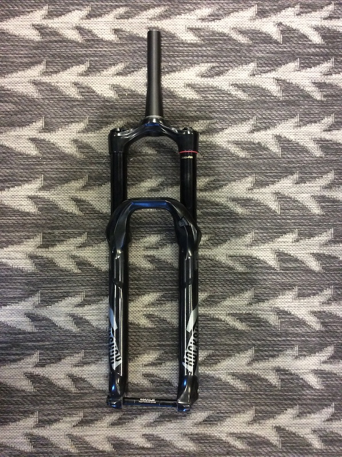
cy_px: 228
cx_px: 171
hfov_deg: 44.1
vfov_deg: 56.9
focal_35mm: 32
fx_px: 422
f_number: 2.4
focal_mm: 3.3
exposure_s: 1/24
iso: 250
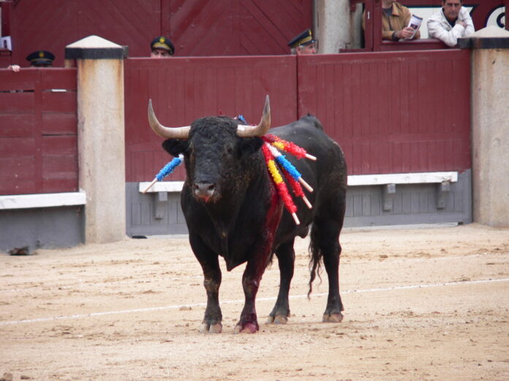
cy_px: 190
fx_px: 6352
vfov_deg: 3.4
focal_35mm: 432
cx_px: 254
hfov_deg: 4.6
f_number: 2.8
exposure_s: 1/60
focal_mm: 72
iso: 100
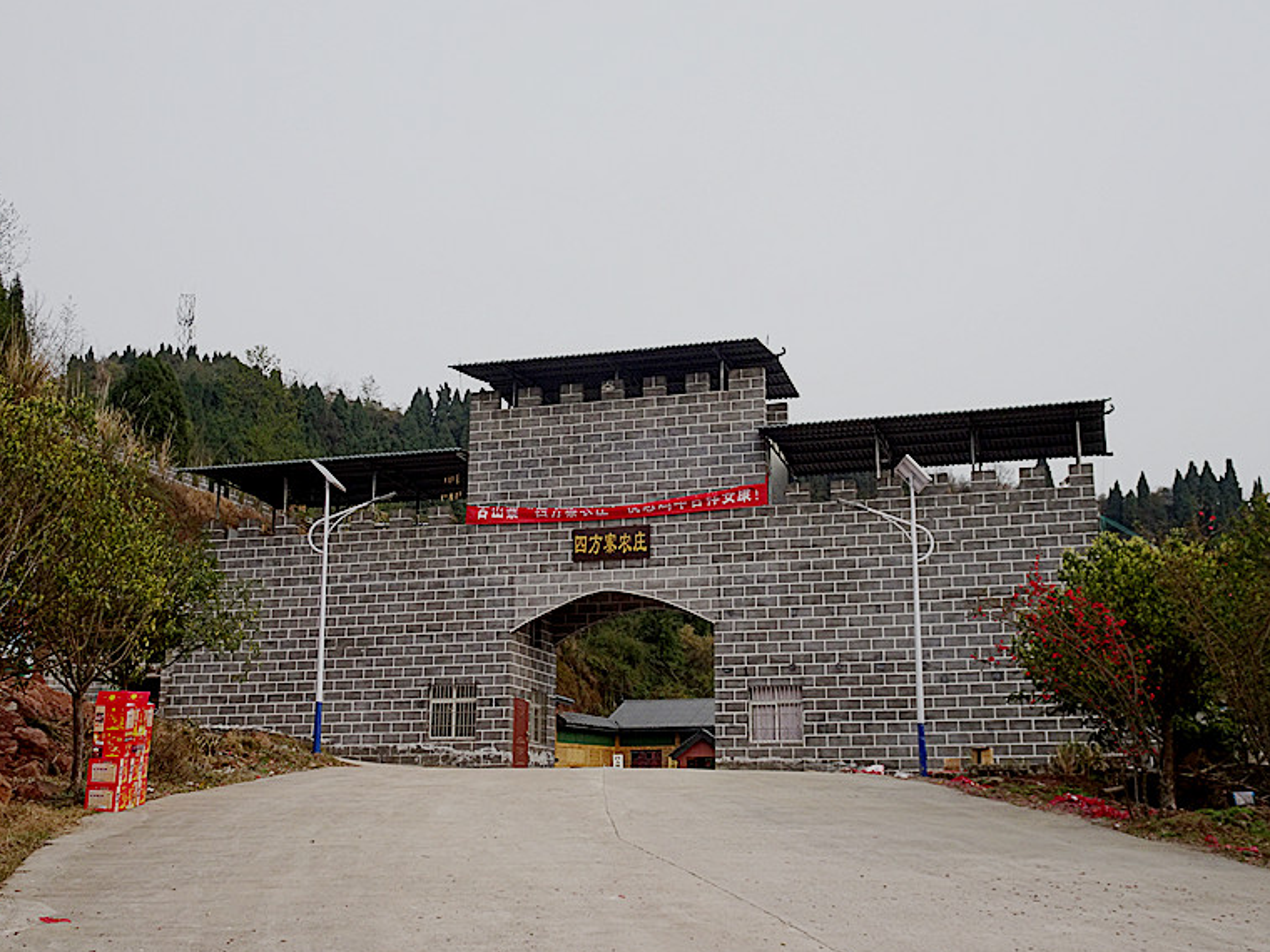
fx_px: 1468
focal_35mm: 40
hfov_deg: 46.8
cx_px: 657
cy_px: 471
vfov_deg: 36.0
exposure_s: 1/320
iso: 80
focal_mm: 6.56
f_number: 4
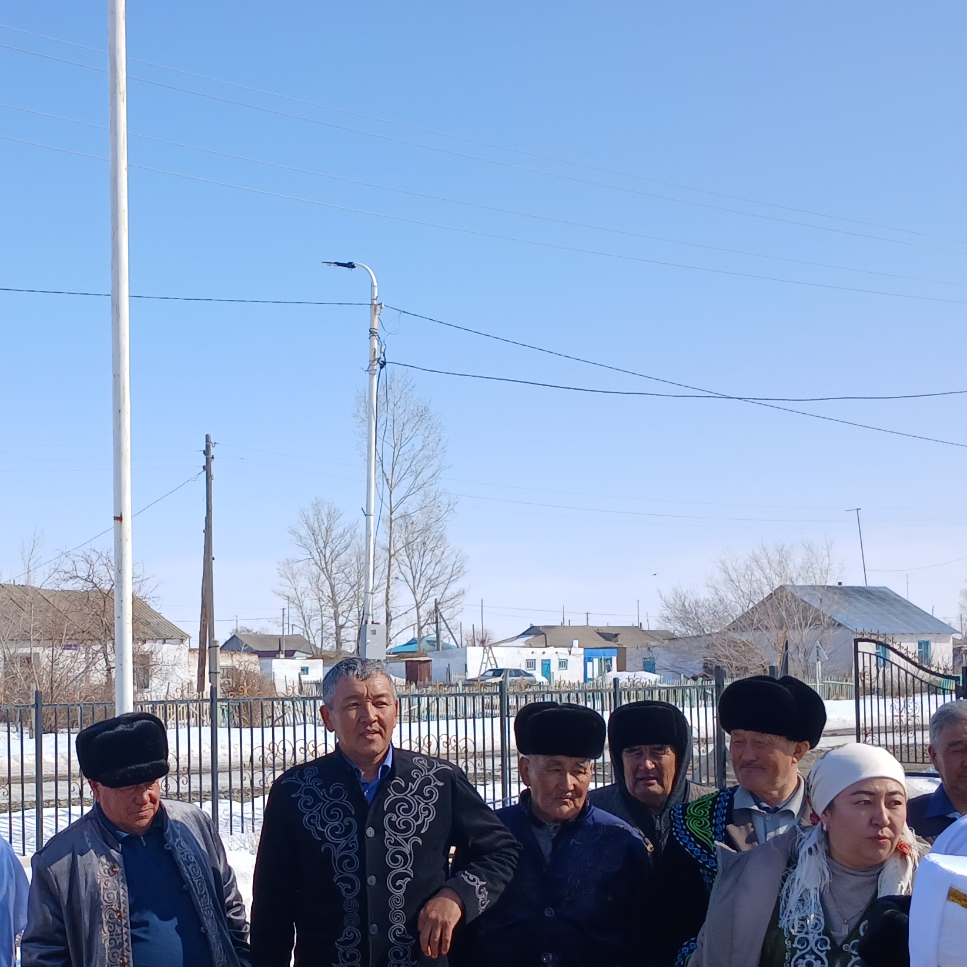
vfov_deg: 29.8
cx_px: 189
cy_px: 645
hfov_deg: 29.3
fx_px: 1801
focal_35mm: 57
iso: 20
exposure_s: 1/984
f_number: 1.8
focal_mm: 3.98
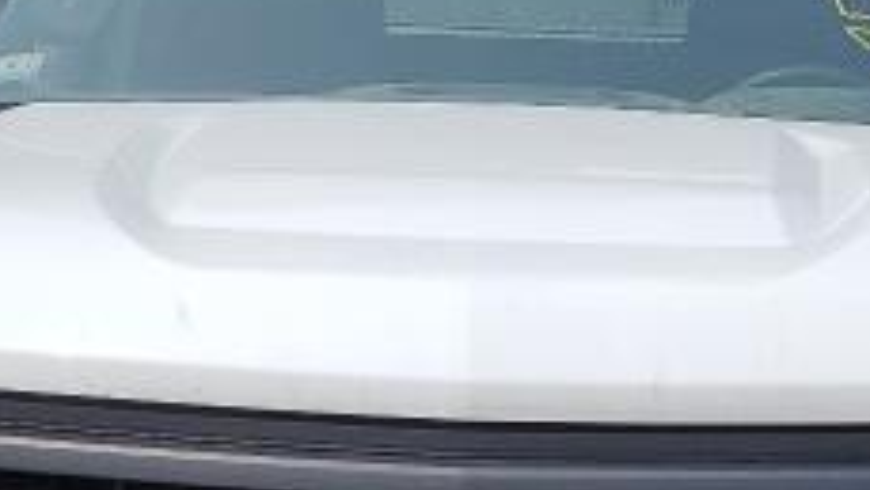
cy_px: 600
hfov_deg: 21.5
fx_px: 2285
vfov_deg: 12.0
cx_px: 505
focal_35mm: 99
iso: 50
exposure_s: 1/5000
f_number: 1.5
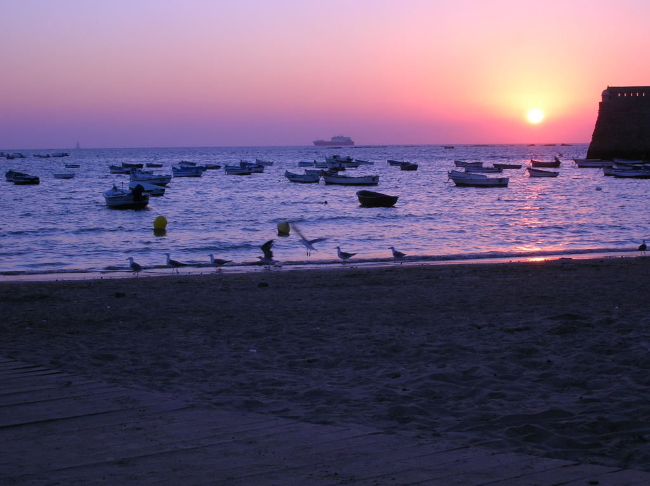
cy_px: 243
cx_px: 325
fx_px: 1238
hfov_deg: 29.4
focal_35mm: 66
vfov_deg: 22.2
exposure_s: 1/63.1
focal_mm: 11
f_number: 6.4
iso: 50
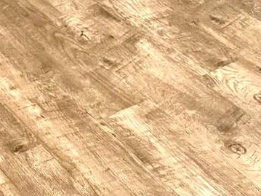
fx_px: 1033
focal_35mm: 137
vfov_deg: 9.3
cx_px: 61
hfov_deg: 14.3
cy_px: -325
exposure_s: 1/60
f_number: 1.78
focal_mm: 6.76
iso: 250
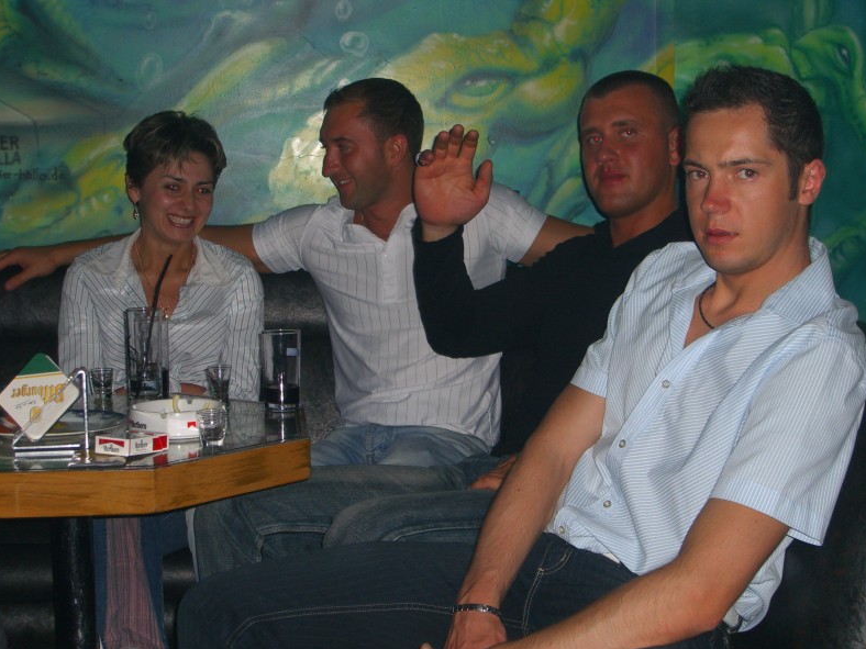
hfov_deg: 28.2
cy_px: 321
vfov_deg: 21.3
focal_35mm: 69
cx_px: 436
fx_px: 1726
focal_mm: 14.2
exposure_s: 1/60
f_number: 4
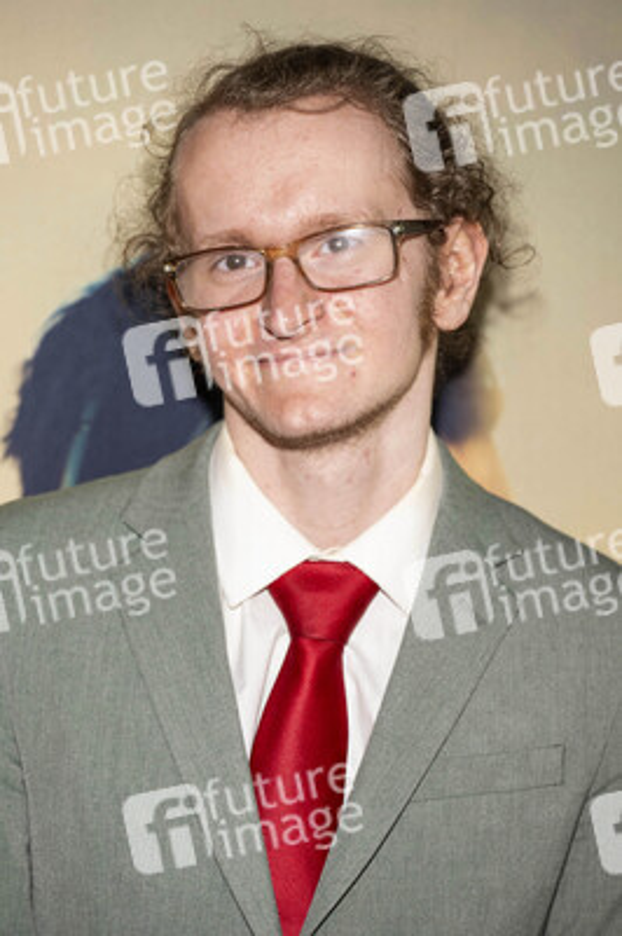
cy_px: 468
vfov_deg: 17.1
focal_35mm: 120
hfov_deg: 11.4
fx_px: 3115
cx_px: 311
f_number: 4.5
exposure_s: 1/200
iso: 800
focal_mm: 120
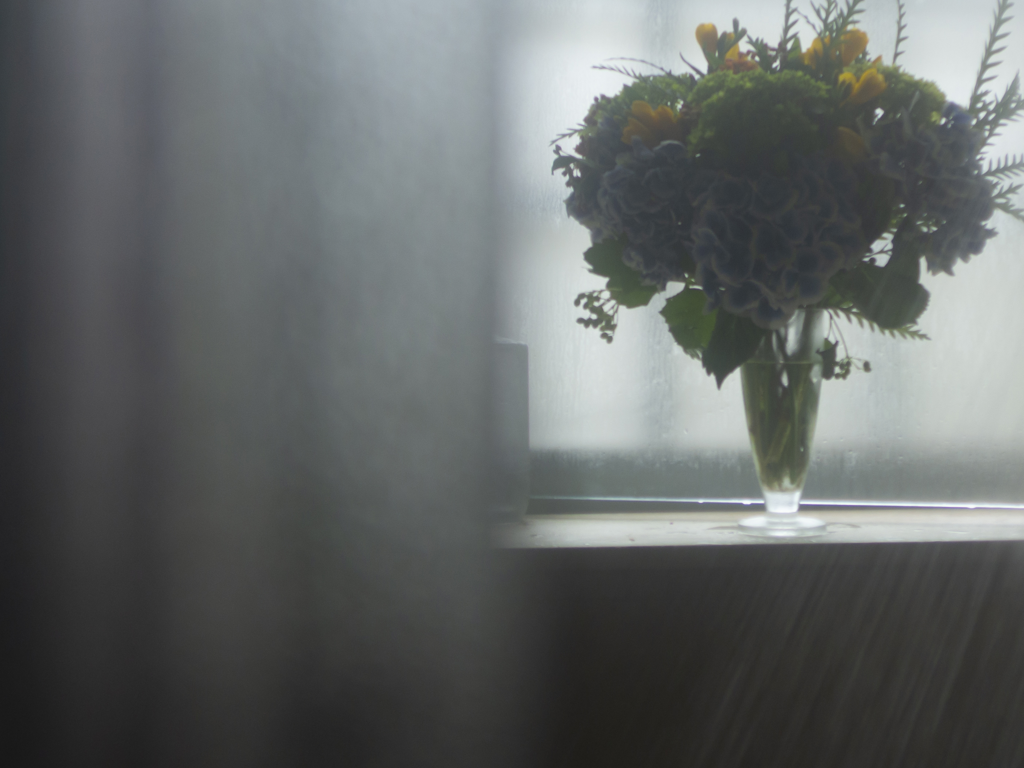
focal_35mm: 63
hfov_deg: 30.5
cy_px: 223
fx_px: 1863
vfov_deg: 23.1
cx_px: 674
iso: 80
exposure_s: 1/125
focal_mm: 9.5
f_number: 3
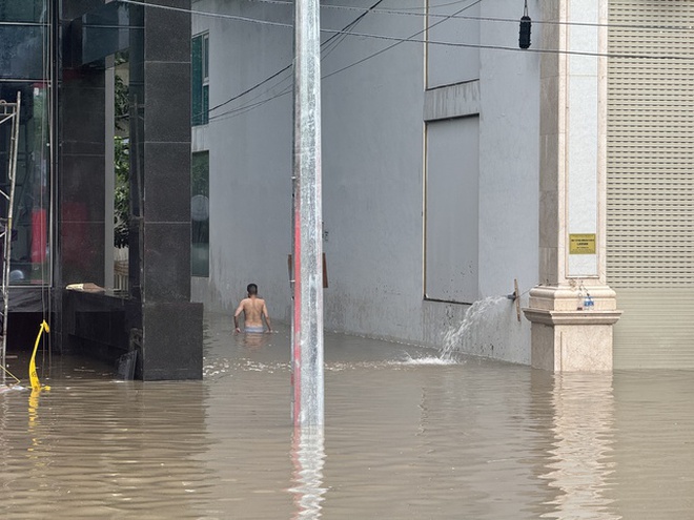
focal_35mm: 120
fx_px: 2406
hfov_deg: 16.4
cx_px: 347
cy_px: 260
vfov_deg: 12.3
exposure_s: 1/99
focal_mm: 15.66
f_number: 2.8
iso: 160
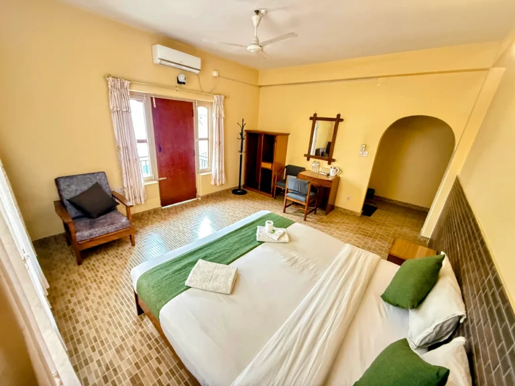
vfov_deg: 85.7
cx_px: 258
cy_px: 193
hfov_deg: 102.1
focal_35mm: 14
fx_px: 208
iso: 800
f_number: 2.2
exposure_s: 1/50
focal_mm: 2.22
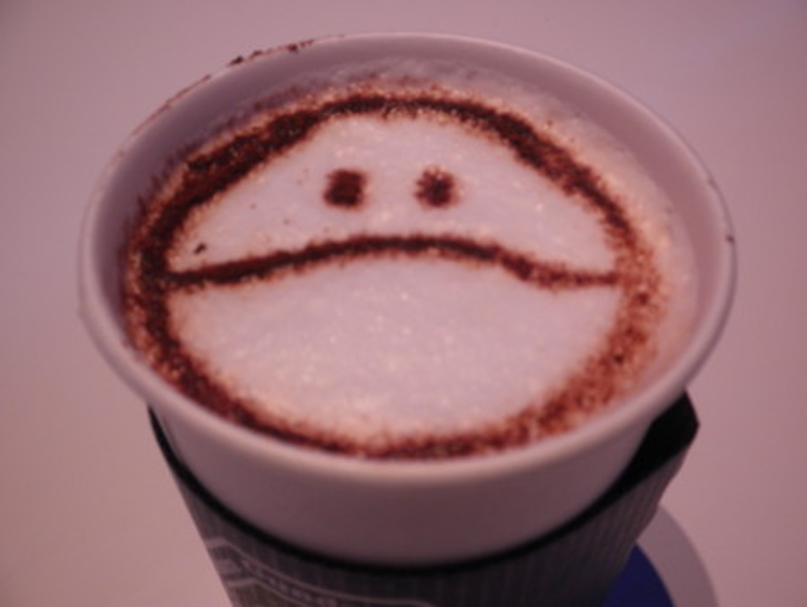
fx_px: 1026
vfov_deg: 32.9
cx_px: 404
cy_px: 304
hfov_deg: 42.9
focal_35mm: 44
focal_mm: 7.9
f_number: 3.4
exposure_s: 1/40
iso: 200
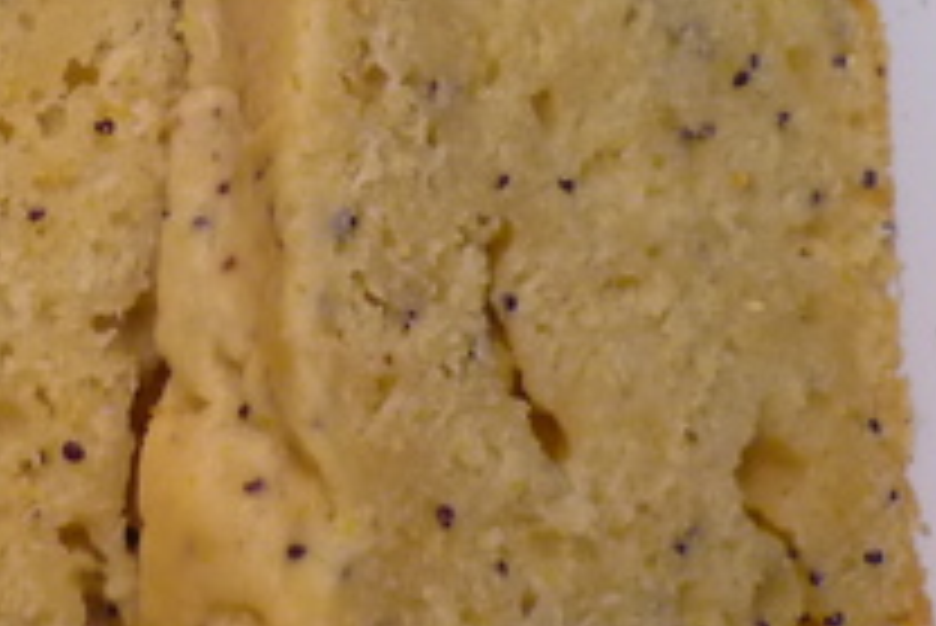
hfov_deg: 20.3
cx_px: 140
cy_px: 99
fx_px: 2576
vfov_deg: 13.8
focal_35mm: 99
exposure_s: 1/30
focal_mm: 5.5
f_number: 2.8
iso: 250
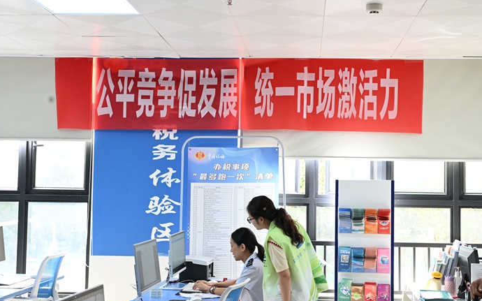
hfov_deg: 38.8
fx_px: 683
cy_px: 140
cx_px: 272
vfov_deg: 24.9
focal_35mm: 52
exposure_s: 1/60
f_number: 8
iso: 1800
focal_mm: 44
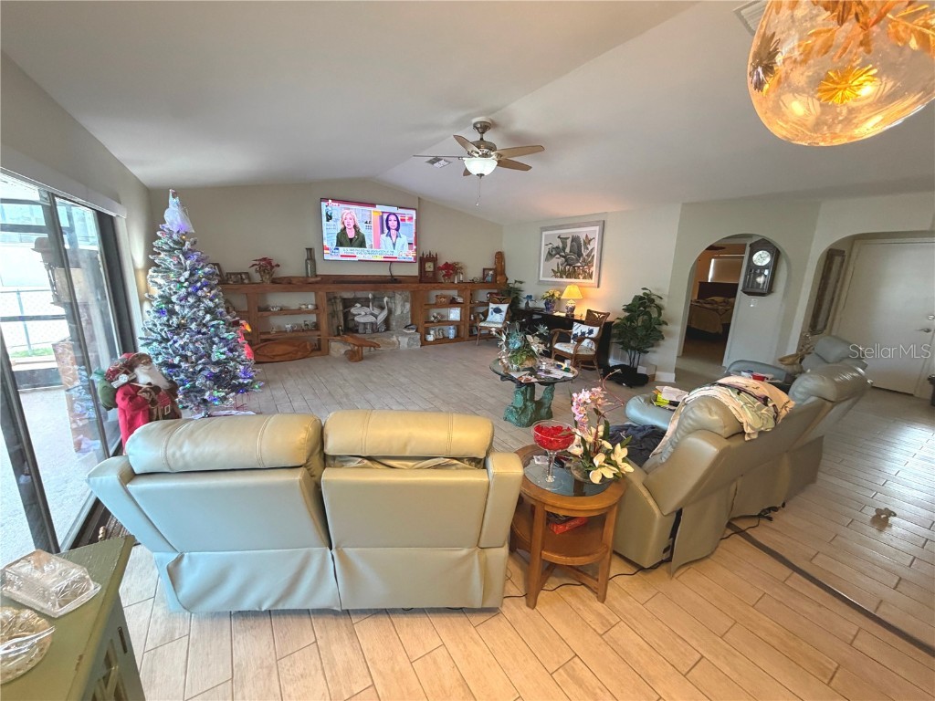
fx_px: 378
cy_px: 350
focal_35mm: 14
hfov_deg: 102.1
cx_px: 468
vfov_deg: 85.7
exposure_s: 1/60
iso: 320
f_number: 2.2
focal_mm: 2.22
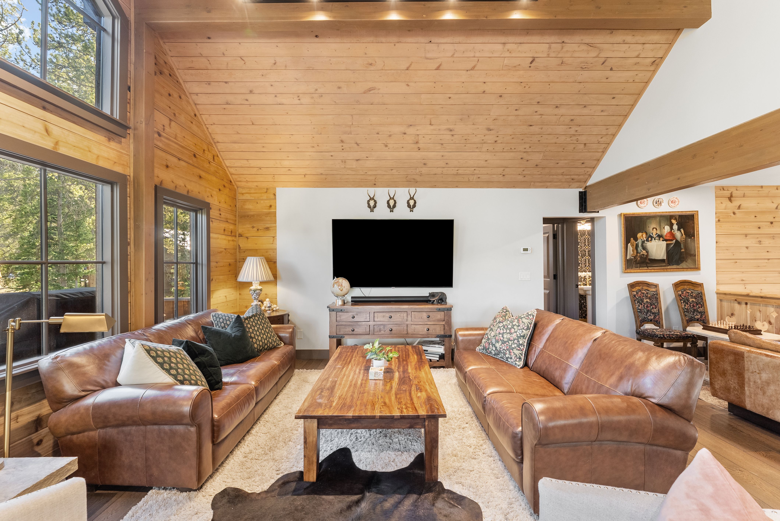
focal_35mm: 15
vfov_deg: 75.9
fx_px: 334
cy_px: 260
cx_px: 390
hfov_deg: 98.9
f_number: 7.1
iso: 250
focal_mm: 15.4
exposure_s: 1/80
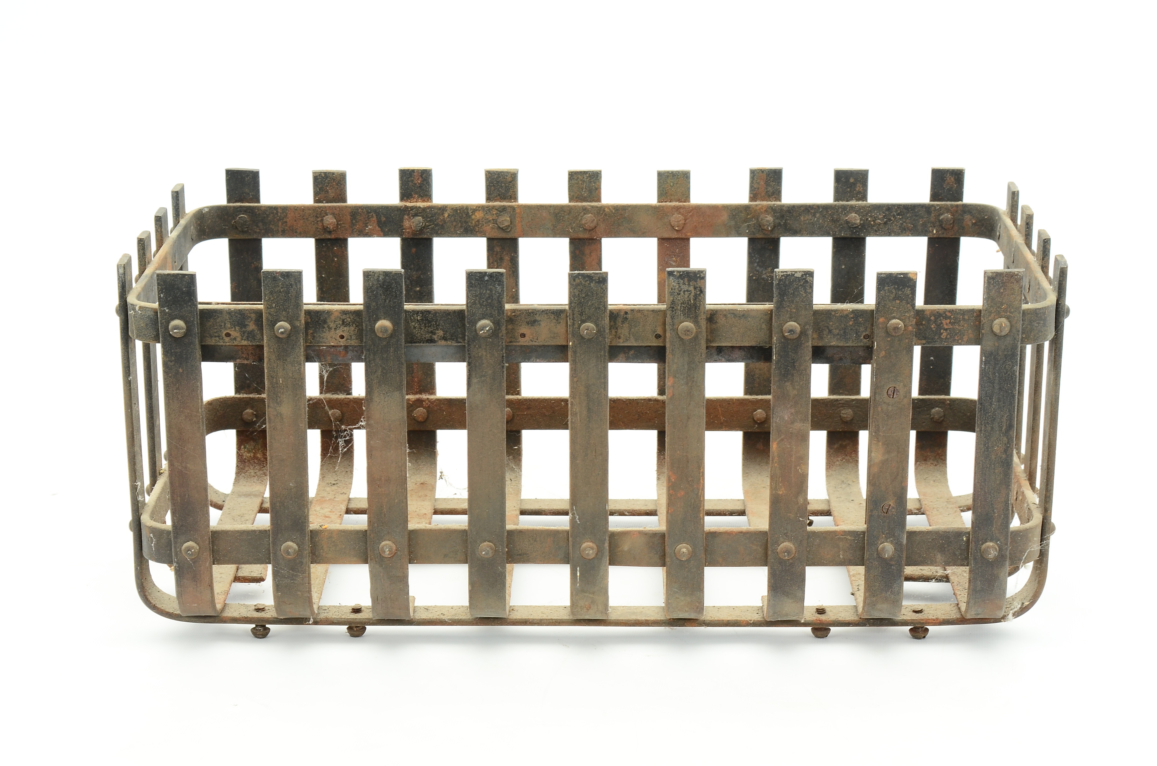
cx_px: 578
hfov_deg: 24.7
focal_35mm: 82
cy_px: 383
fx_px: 2646
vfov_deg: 16.5
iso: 320
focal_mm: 55
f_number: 10
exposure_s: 1/80
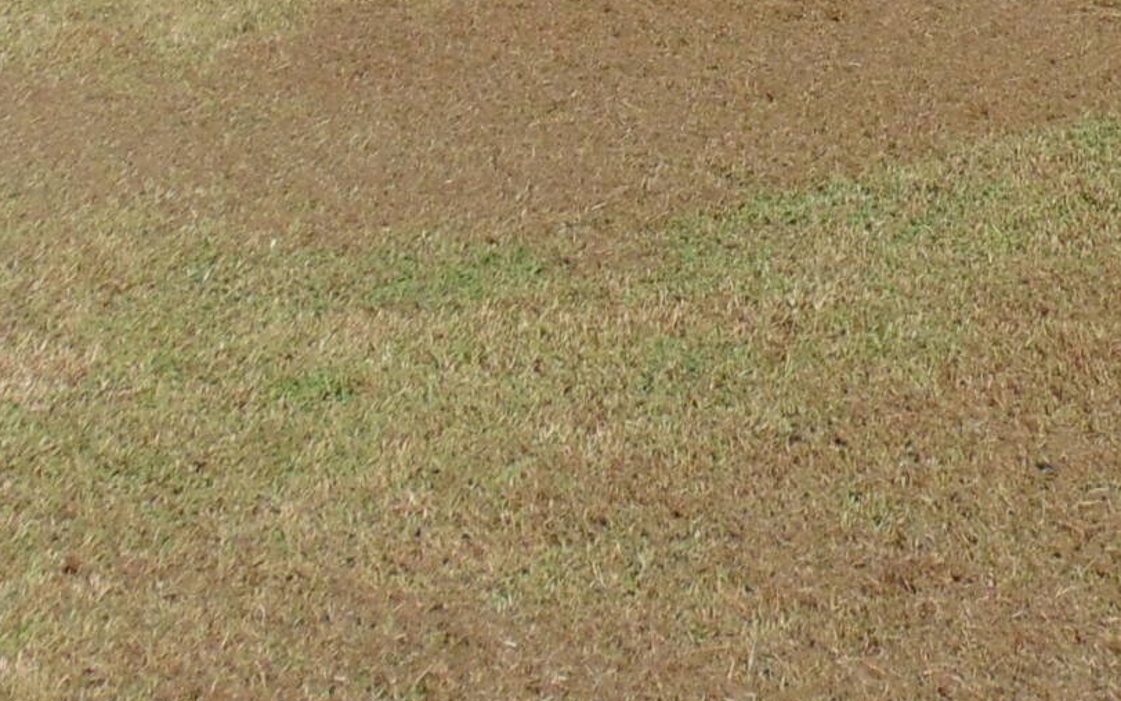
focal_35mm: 98
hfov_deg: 21.1
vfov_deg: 12.2
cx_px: 752
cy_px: -600
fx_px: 2994
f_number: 7.7
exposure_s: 1/320
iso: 80
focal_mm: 4.5
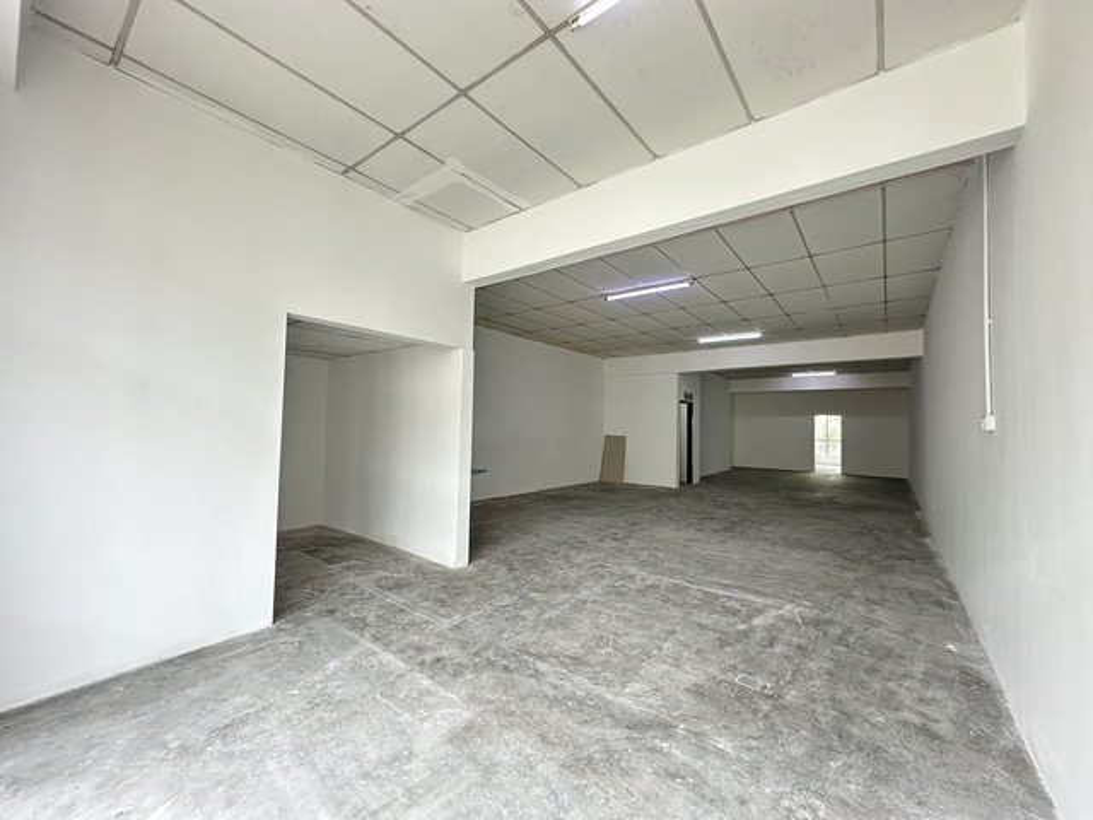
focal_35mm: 14
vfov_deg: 85.7
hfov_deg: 102.1
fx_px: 442
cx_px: 546
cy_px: 410
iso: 250
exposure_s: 1/100
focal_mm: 2.22
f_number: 2.2
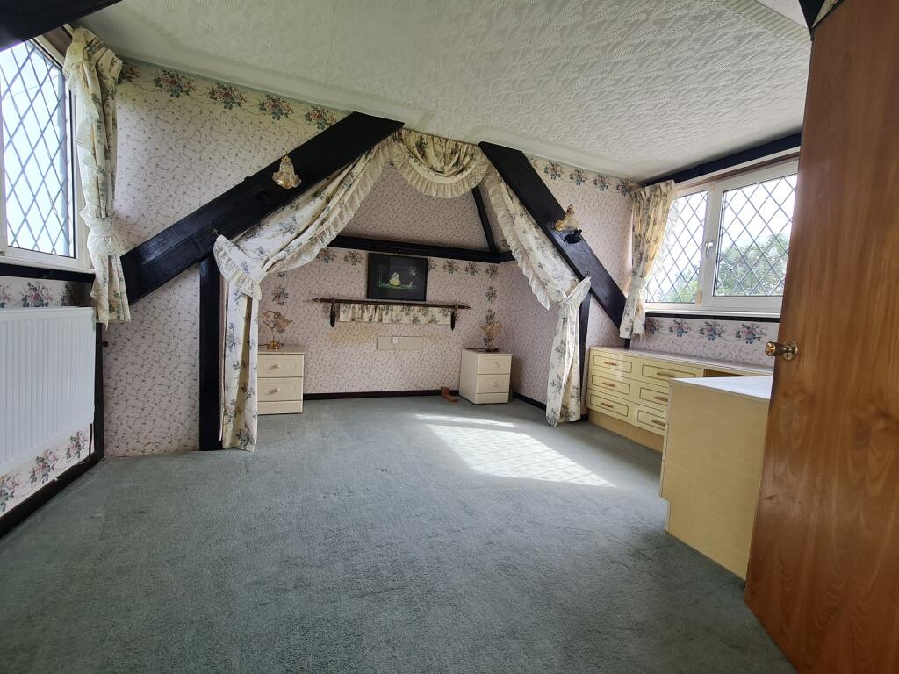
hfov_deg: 106.2
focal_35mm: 13
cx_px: 450
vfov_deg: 89.9
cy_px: 337
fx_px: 338
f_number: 2.2
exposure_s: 1/156
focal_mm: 2.2
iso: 64
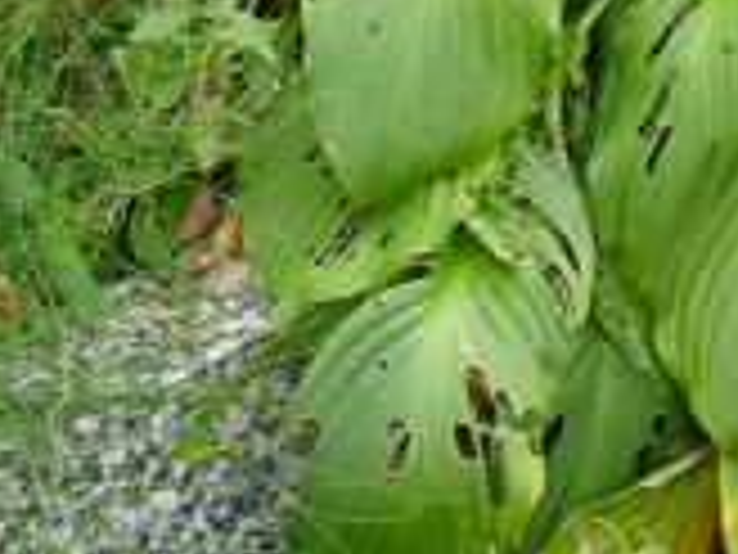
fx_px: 4669
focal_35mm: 219
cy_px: -450
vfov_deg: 6.6
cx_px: 315
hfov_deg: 9.0
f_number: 4
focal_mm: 8.9
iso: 50
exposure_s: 1/79.5
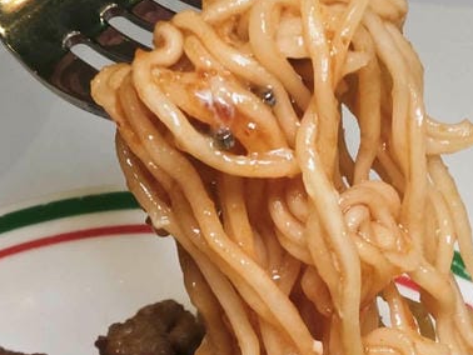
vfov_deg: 18.2
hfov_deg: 26.3
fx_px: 998
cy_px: 515
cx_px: 350
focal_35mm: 73
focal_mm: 2.03
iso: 50
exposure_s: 1/146
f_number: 1.8
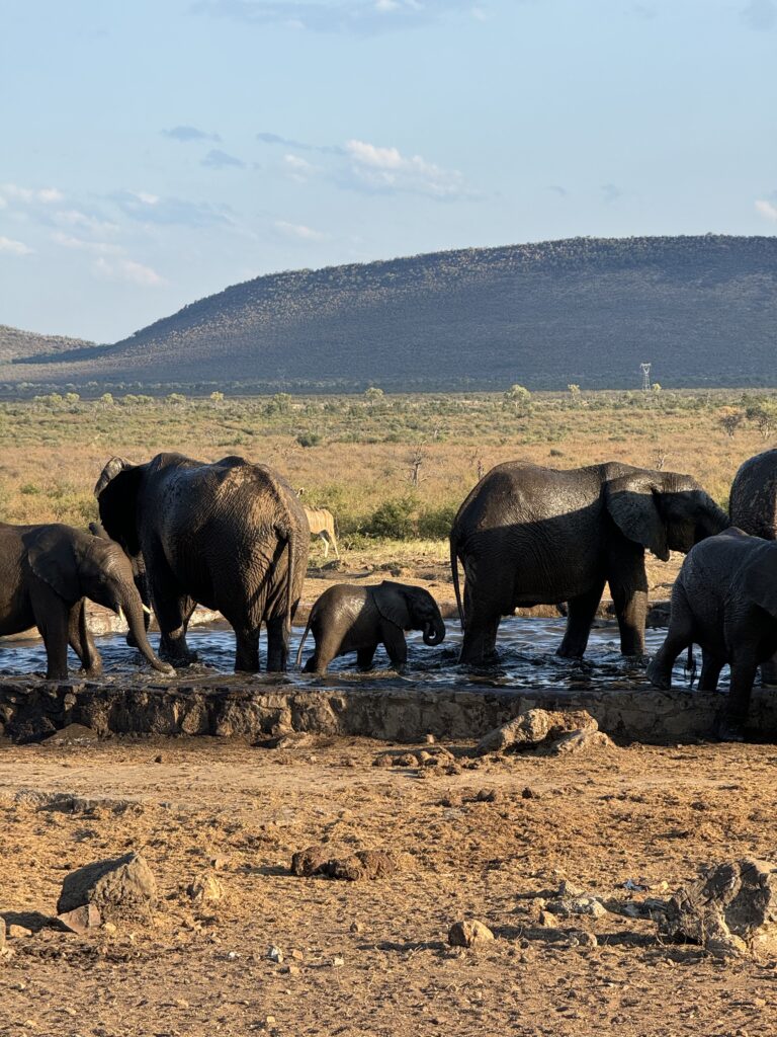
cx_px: 388
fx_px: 3591
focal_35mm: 120
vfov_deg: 16.4
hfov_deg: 12.3
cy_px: 518
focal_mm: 15.66
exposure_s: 1/453
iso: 50
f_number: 2.8
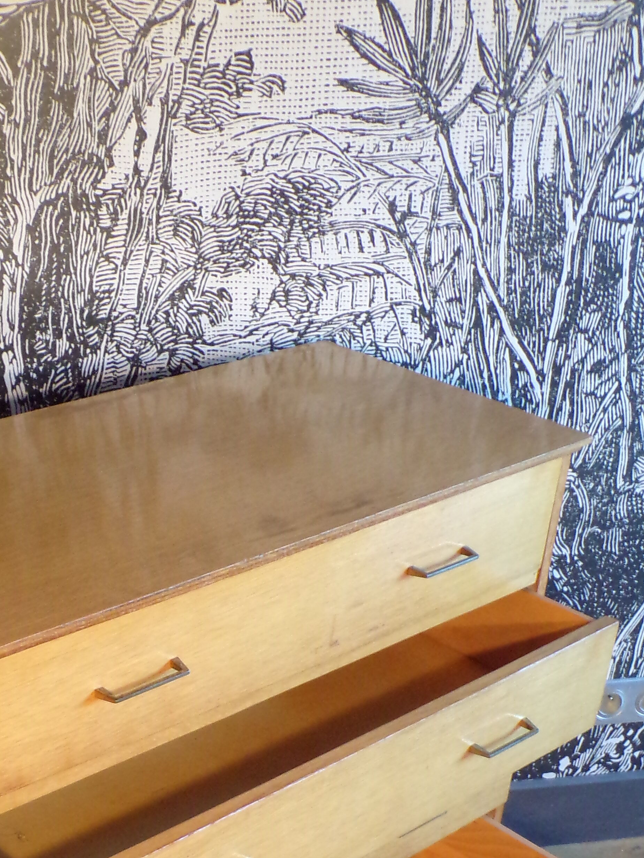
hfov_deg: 24.1
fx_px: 1489
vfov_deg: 31.3
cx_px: 156
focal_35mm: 60
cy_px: 702
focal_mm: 5.8
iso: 359
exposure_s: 1/17
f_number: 3.2
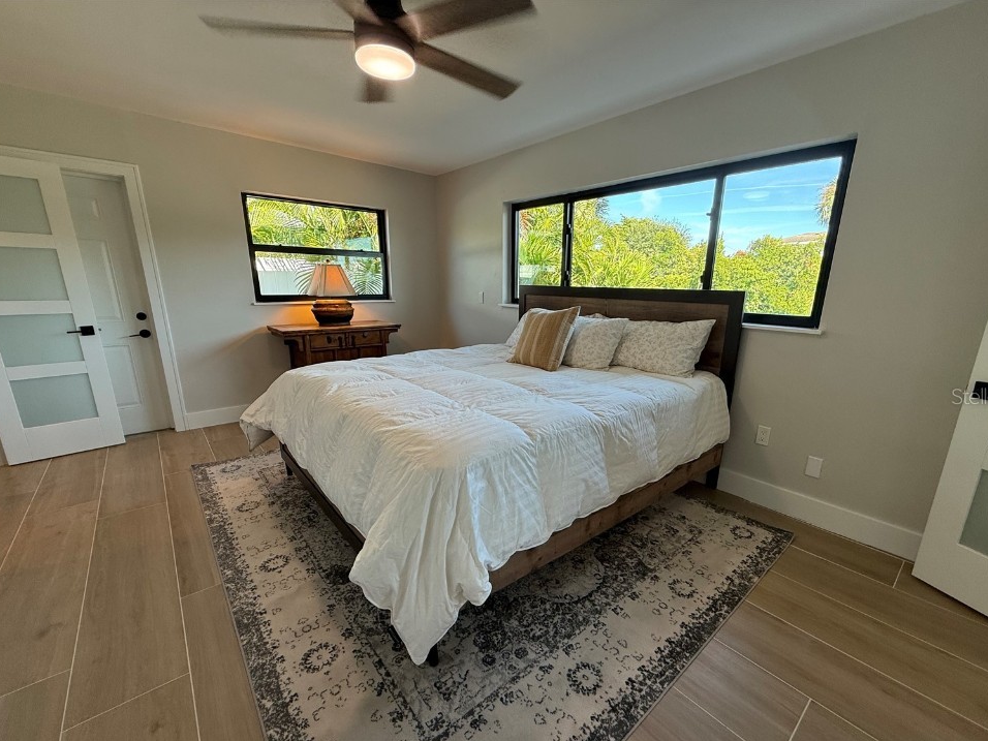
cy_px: 396
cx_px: 520
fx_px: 428
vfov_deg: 81.6
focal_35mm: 15
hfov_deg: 98.1
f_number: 2.2
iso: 100
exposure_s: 1/125
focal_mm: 2.22
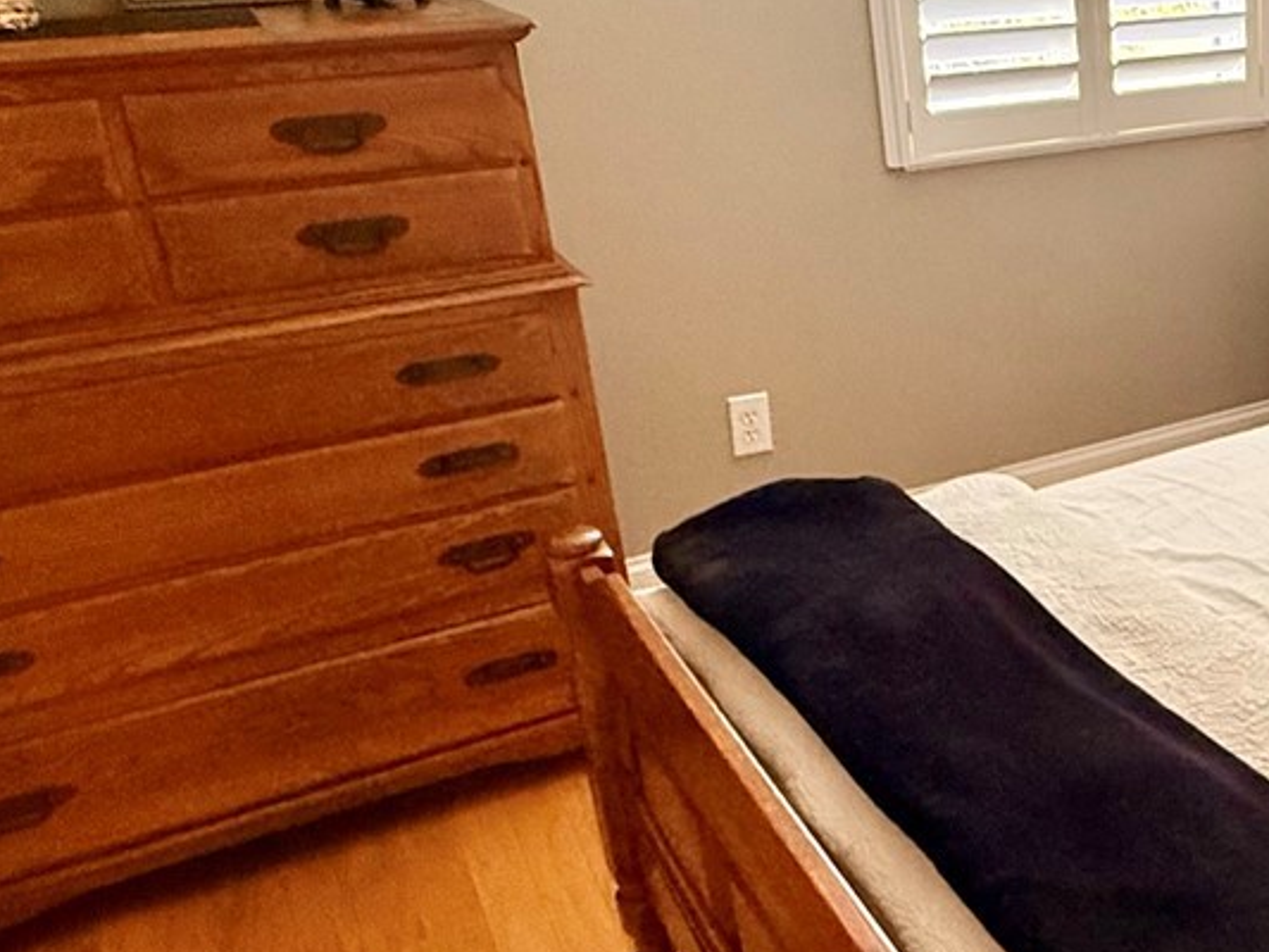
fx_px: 1540
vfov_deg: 34.3
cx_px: 1271
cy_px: 431
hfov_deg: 39.5
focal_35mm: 42
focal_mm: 2.22
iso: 500
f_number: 2.2
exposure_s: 1/60
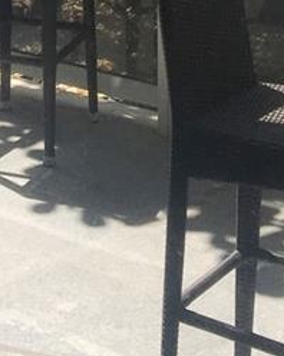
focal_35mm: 137
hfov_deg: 11.2
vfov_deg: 12.6
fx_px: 1441
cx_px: 70
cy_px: -313
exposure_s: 1/845
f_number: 2.2
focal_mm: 4.15
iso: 25
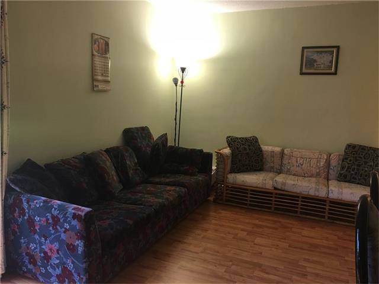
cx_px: 190
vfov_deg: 48.2
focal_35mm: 29
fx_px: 318
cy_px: 142
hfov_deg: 61.7
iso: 40
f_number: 2.2
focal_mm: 4.15
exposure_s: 1/15
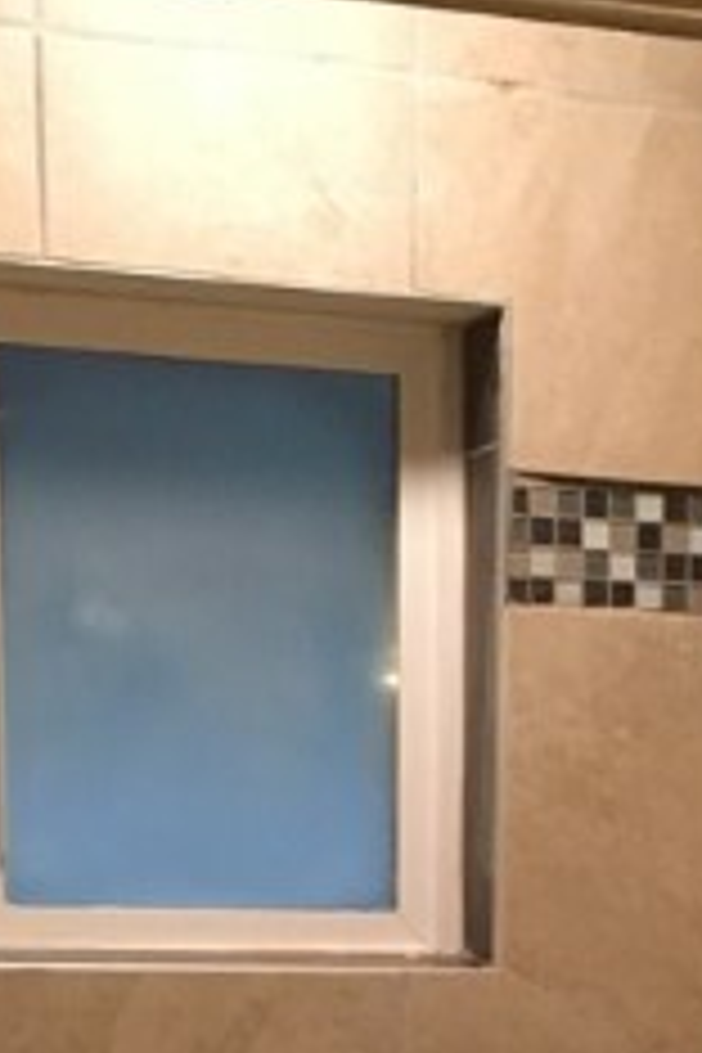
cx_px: 621
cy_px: 1382
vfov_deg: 19.0
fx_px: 2896
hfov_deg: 13.7
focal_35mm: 99
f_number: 2.2
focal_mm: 4.15
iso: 200
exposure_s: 1/24
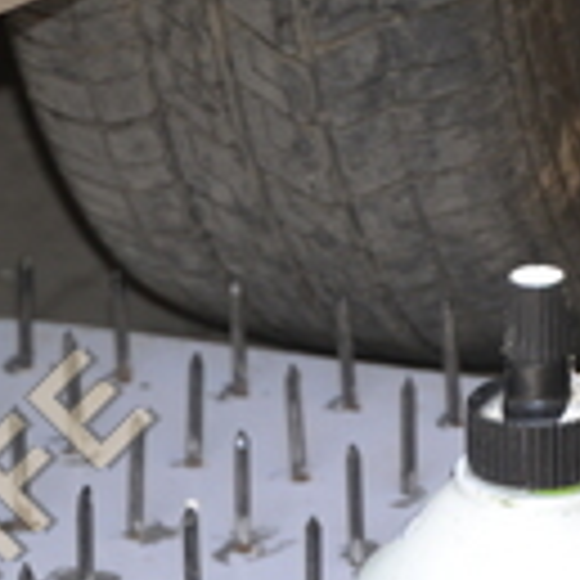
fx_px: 9194
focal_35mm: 485
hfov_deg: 3.6
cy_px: 578
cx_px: -76
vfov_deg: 3.6
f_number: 5.6
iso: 280
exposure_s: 1/125
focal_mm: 98
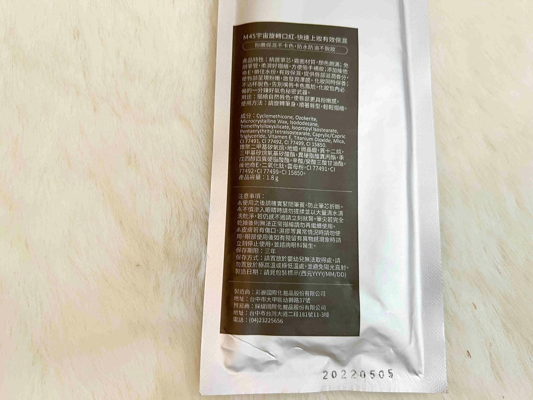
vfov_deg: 53.1
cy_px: 200
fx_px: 400
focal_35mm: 26
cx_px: 266
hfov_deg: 67.3
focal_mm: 5.7
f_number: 1.5
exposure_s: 1/60
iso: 100
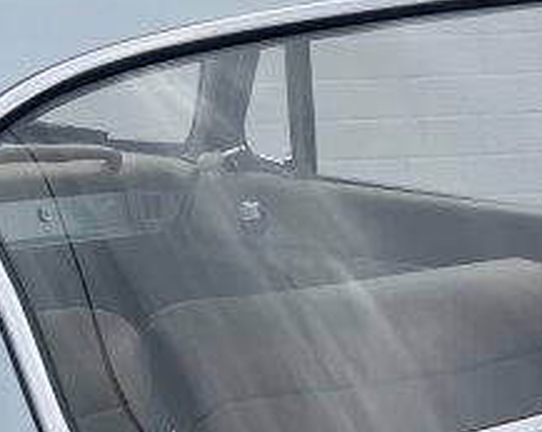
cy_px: 335
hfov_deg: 12.7
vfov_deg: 10.3
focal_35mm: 150
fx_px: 2403
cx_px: 17
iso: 16
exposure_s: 1/1261
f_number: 2.4
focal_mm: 6
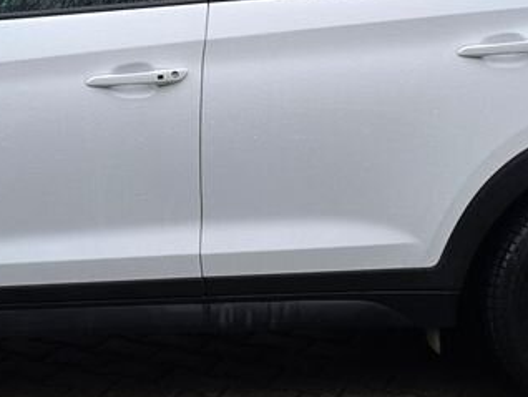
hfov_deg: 25.9
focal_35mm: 74
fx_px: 1130
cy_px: 70
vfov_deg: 19.7
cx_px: 108
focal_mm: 6.3
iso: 125
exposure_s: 1/180
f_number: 1.7
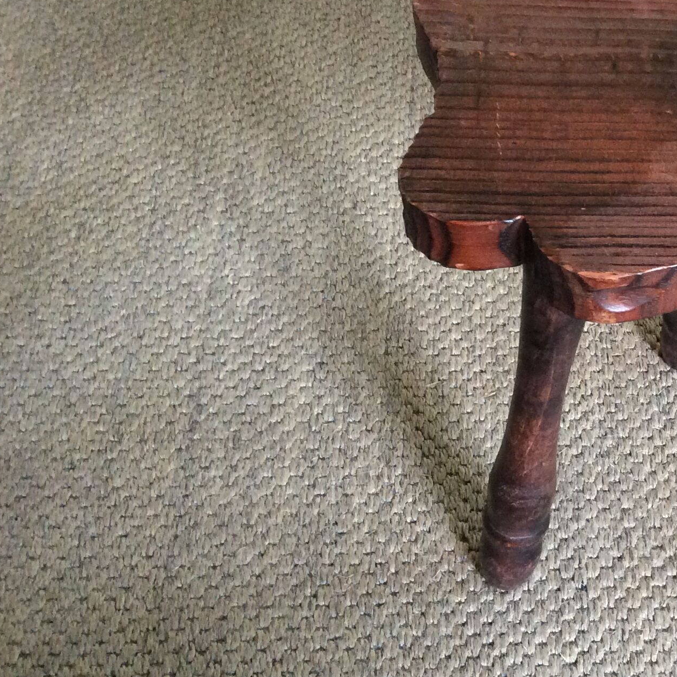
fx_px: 1283
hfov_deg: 27.7
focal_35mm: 58
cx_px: 690
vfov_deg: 29.5
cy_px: 358
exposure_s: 1/25
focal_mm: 3.3
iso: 200
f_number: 2.4
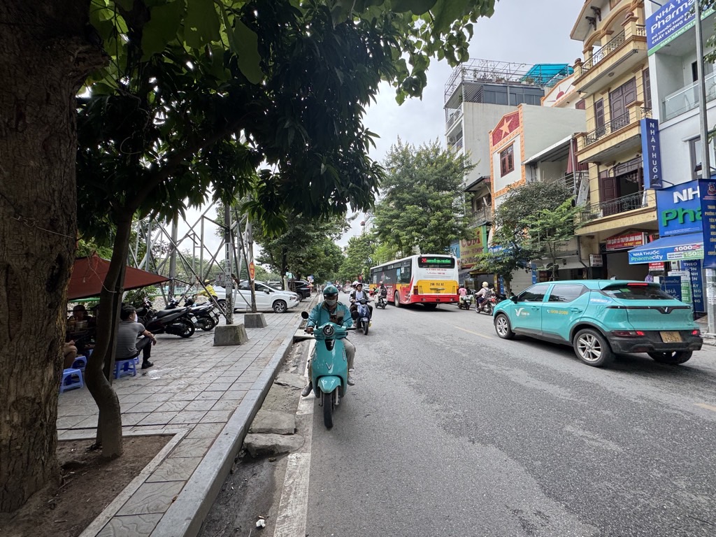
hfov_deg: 102.1
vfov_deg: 85.7
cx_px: 358
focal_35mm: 14
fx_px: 290
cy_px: 268
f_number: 2.2
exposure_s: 1/109
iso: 40
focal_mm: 2.22
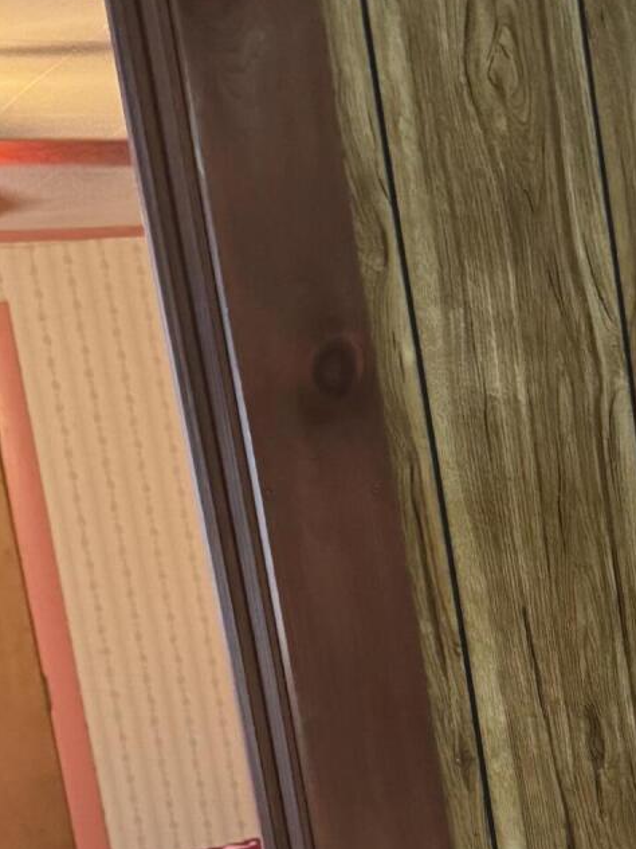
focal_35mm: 76
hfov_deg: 18.5
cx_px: 746
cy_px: 834
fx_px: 1862
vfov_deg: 24.6
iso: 800
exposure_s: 1/40
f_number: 1.78
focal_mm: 6.76
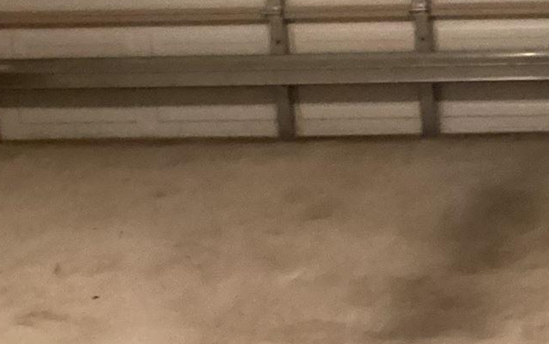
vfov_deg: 12.2
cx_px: 761
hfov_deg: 18.2
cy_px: -77
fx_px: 1571
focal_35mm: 105
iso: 640
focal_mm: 3.3
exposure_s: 1/30
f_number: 2.4
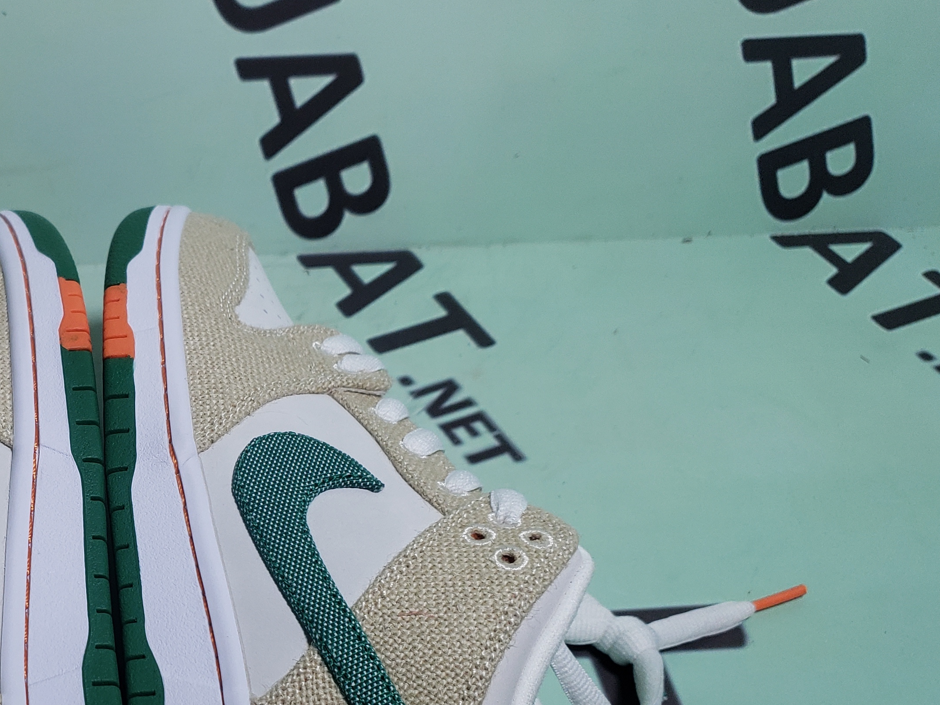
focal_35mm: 49
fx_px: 1331
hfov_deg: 36.7
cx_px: 109
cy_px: 564
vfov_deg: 29.0
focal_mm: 4.3
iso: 50
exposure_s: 1/550
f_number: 1.5
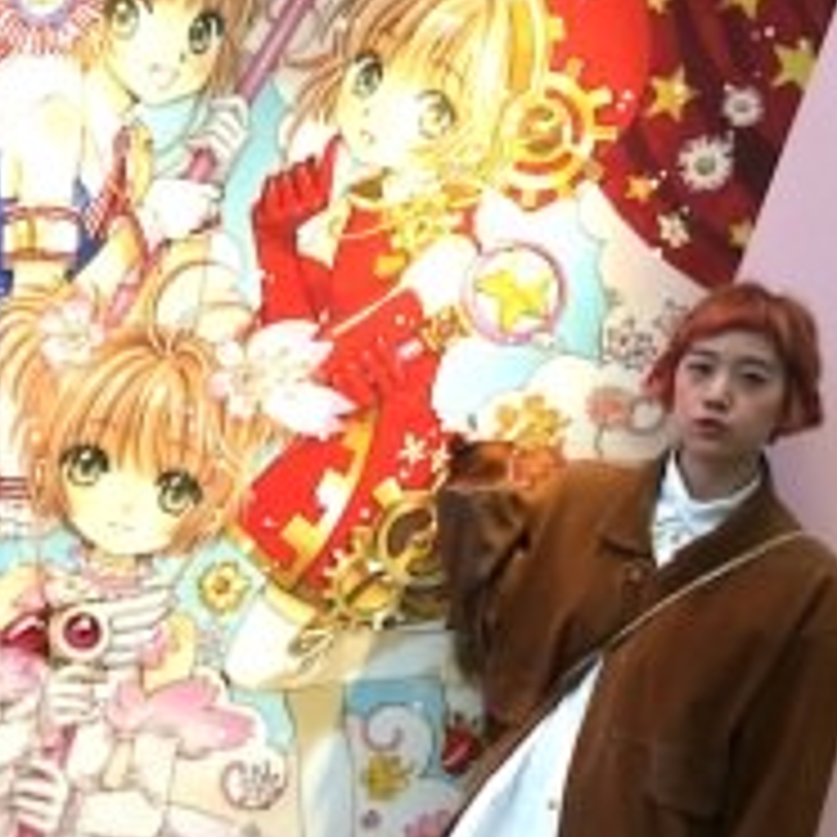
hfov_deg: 31.0
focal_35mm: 55
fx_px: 1505
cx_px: 324
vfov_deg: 31.0
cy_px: 522
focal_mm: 4.15
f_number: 2.2
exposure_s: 1/30
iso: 100
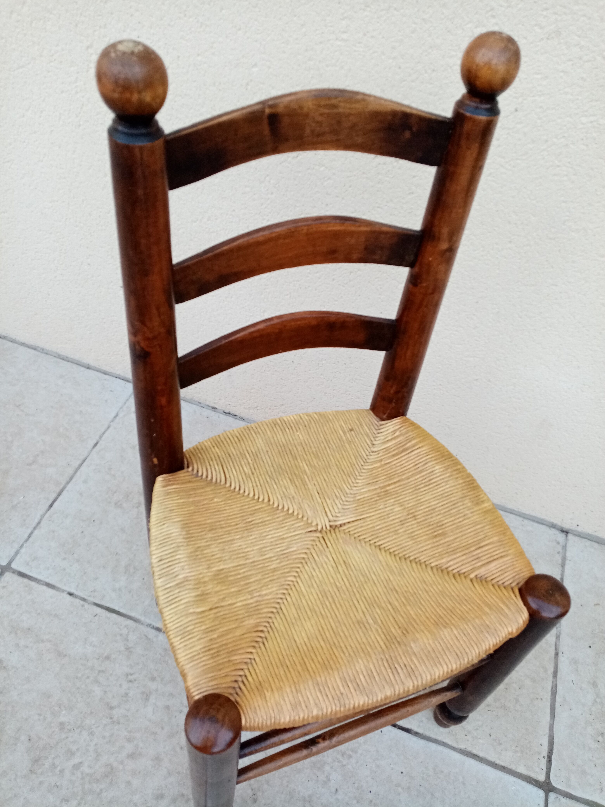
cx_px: 302
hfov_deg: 53.1
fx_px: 606
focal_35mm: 26
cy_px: 404
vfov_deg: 67.3
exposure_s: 1/100
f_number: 1.8
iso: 183
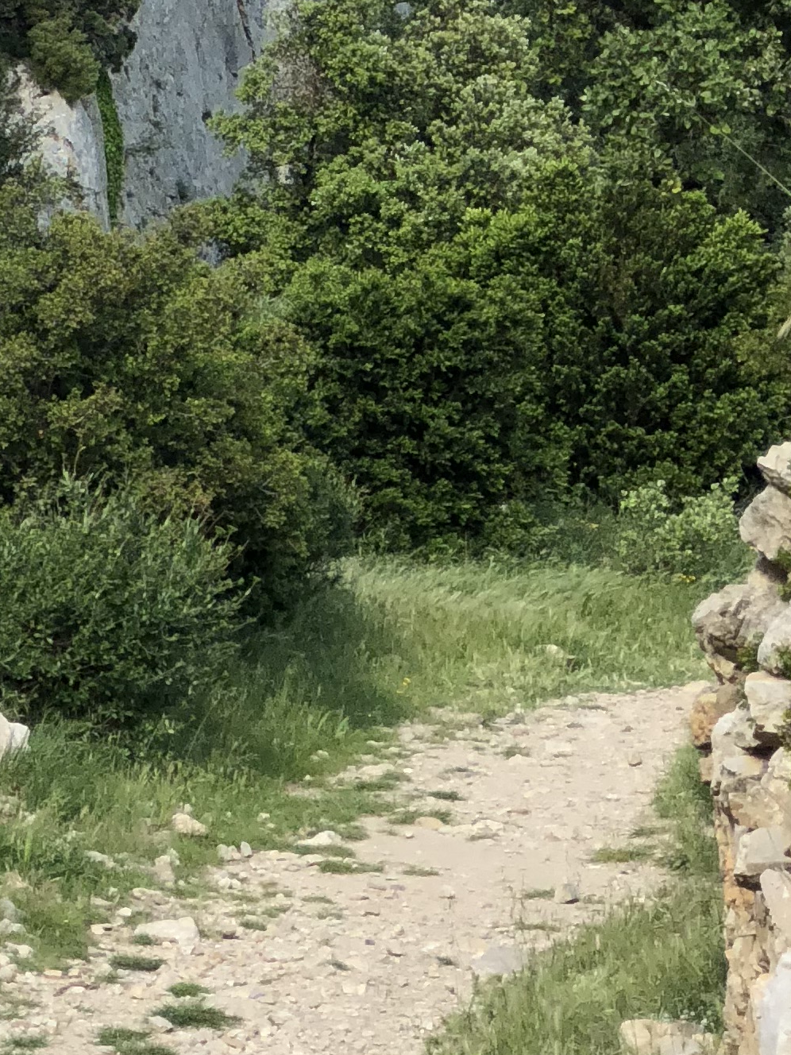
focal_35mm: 173
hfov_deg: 8.4
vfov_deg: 11.0
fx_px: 5271
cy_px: -497
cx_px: -306
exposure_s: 1/666
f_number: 2.8
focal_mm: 6.6
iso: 20
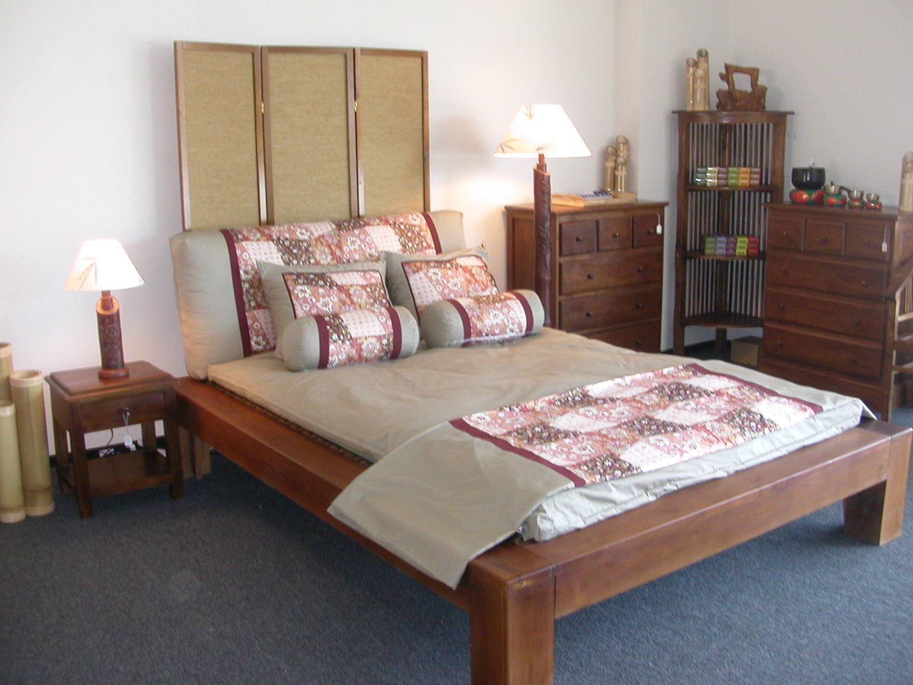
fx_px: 976
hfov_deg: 50.1
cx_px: 456
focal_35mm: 37
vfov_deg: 38.7
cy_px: 342
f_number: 2.7
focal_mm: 5.6
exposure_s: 1/25.7
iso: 200
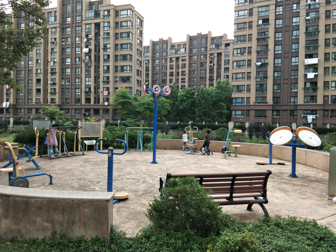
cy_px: 126
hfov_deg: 58.4
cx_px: 168
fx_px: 301
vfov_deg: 45.4
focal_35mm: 31
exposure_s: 1/203
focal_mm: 3.69
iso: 50
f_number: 2.2
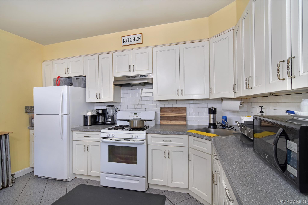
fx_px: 141
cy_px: 102
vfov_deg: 72.0
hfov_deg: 95.0
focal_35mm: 16
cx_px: 154
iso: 800
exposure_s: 1/50
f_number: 8
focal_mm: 11
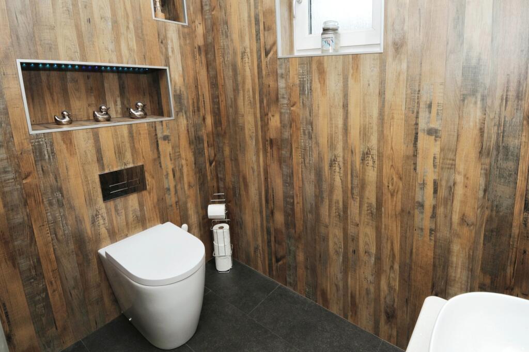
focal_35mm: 18
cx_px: 264
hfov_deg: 90.0
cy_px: 176
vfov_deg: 67.3
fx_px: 264
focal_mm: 12
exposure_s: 1/60
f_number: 7.1
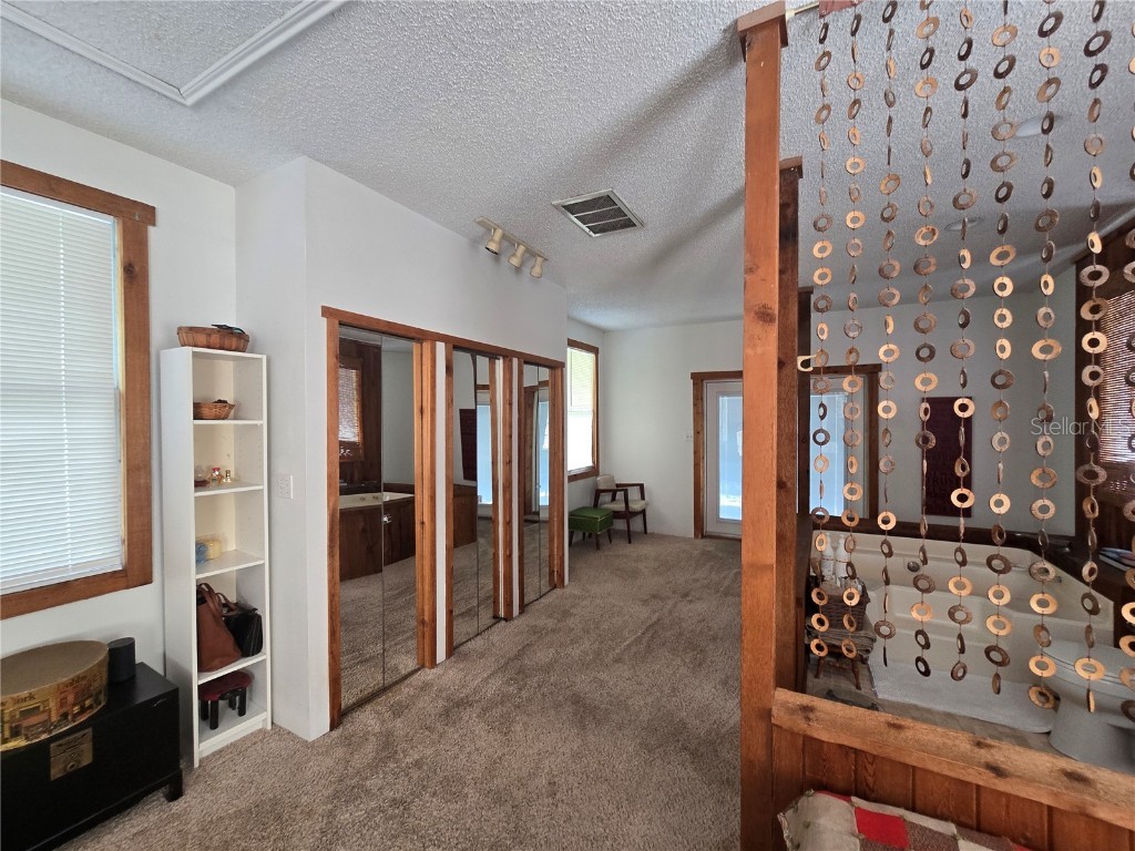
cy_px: 426
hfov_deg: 106.2
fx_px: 426
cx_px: 568
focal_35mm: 13
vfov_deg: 89.9
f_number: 2.2
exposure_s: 1/60
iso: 125
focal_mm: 2.2
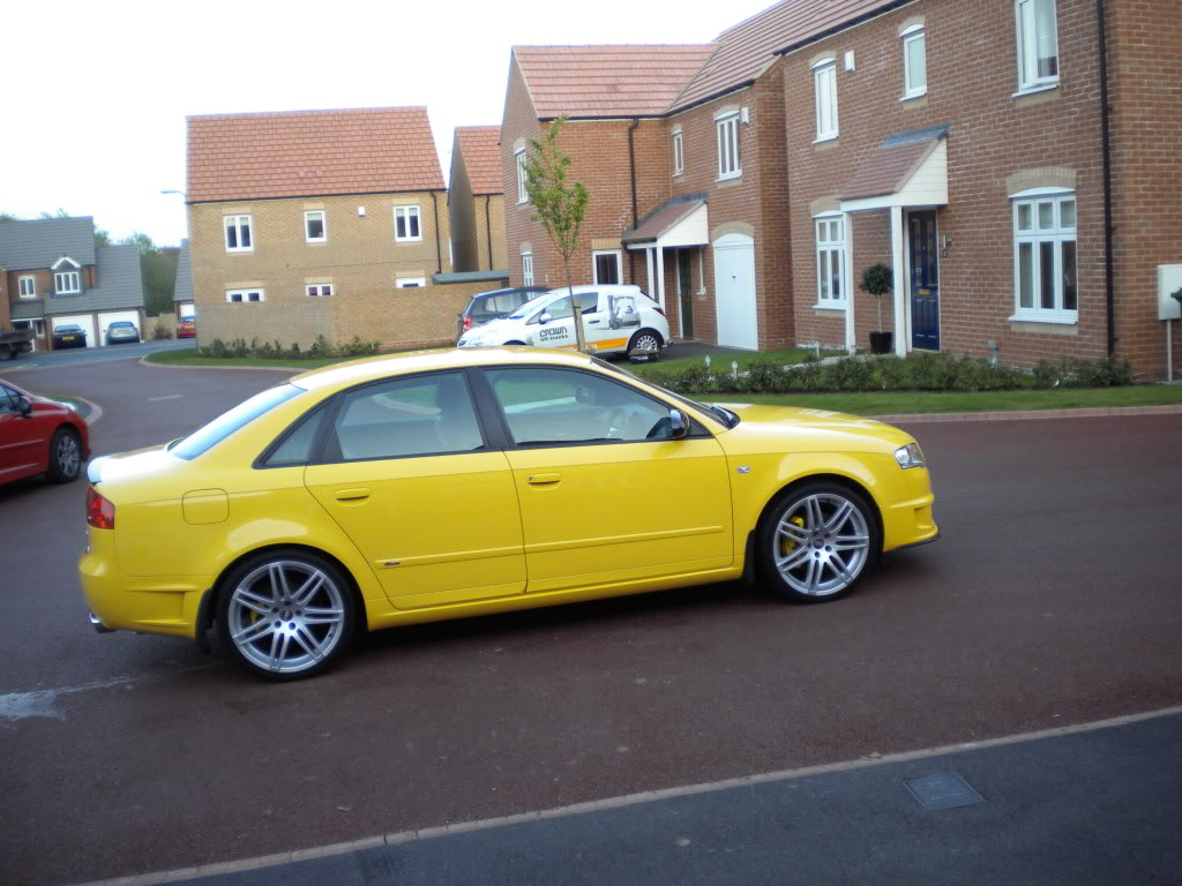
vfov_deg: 40.7
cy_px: 443
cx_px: 591
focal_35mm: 35
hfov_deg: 52.6
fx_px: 1195
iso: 160
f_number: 3.1
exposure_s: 1/59
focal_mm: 6.3
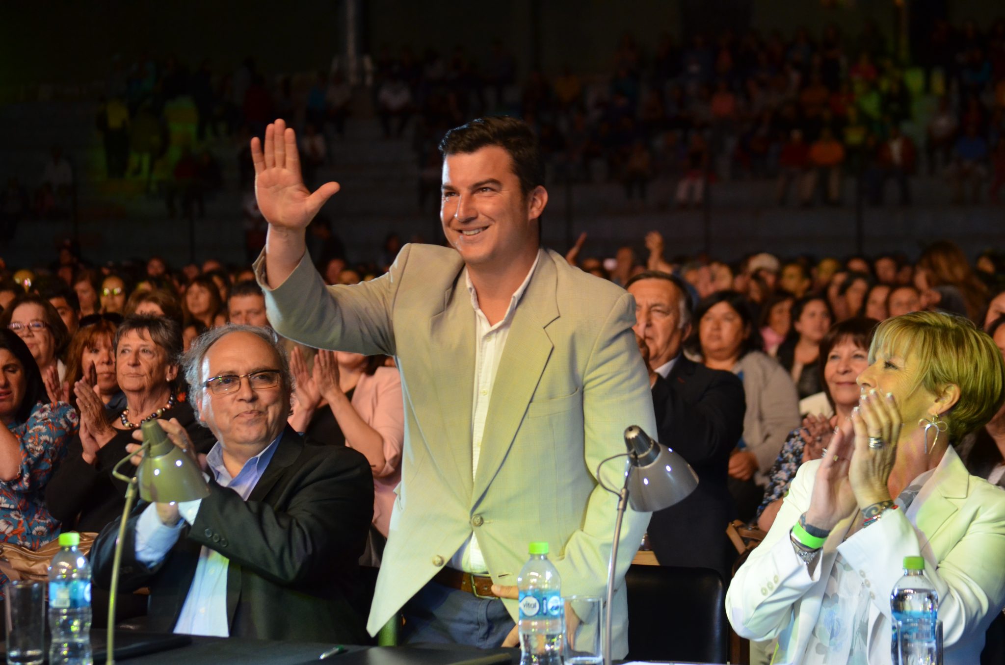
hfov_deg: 19.0
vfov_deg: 12.6
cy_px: 332
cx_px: 502
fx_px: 3008
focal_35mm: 108
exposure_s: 1/160
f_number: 4.2
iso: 1250
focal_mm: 72
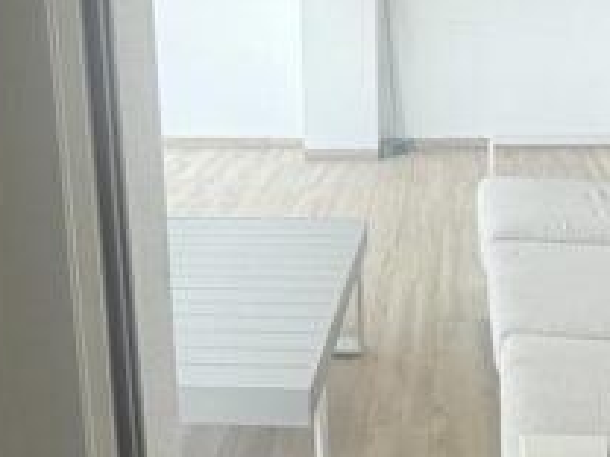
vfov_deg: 33.5
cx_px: 377
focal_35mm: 43
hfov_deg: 43.5
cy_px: 180
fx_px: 758
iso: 50
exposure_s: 1/353
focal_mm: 2.22
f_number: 2.2
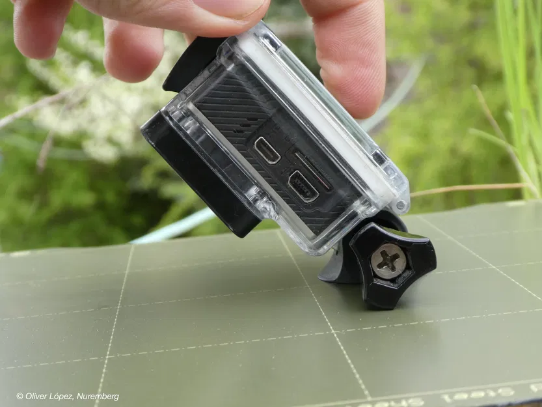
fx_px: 1096
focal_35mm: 70
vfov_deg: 21.0
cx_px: 271
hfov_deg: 27.8
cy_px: 204
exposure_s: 1/80
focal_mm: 12.5
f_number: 4.5
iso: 160
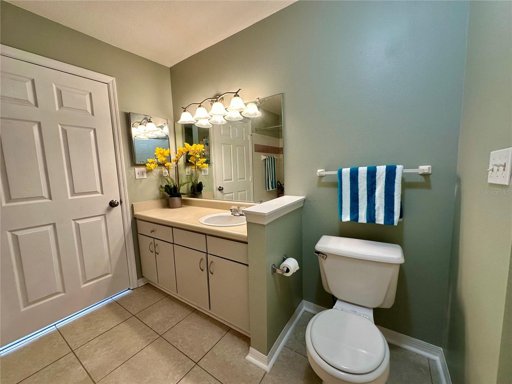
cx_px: 256
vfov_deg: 85.7
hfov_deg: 102.1
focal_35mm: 14
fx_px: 207
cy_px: 192
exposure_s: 1/120
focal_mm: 2.22
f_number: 2.2
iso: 160
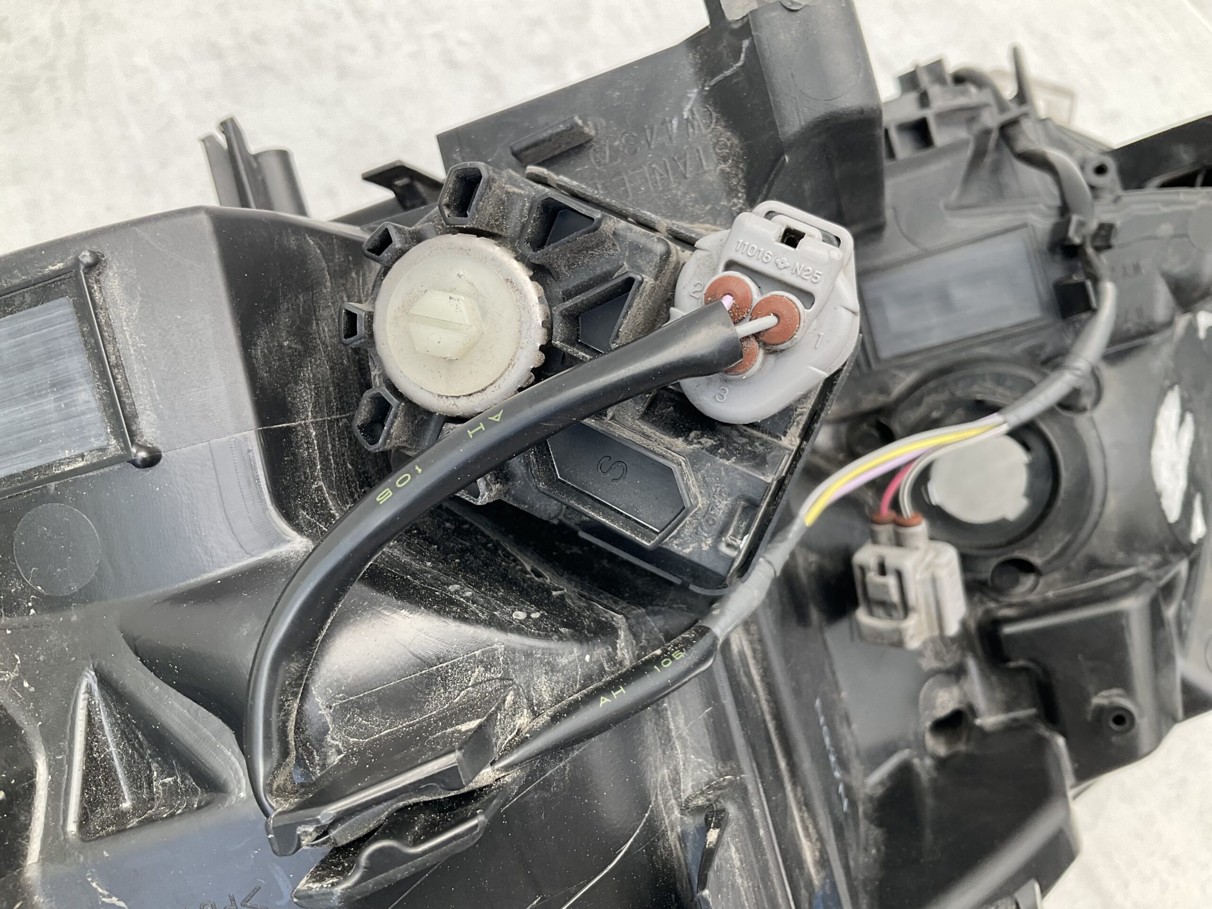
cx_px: 606
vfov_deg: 48.2
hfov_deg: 61.7
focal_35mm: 29
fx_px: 1015
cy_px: 454
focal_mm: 3
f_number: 1.8
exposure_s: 1/120
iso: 20
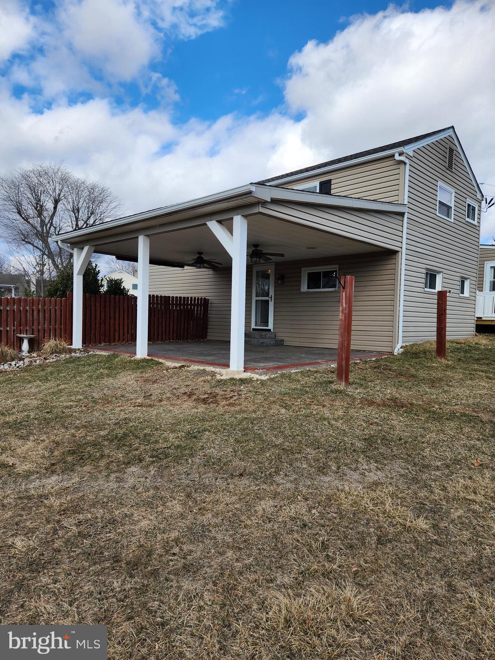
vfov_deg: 73.9
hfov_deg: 58.9
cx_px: 248
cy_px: 330
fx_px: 439
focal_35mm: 23
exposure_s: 1/1084
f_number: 1.8
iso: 20
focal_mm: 5.4
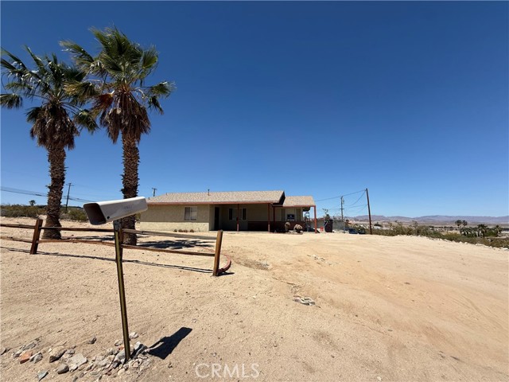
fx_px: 206
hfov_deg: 102.1
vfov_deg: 85.7
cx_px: 254
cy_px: 191
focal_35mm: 14
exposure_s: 1/4149
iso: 50
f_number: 2.2
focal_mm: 2.22
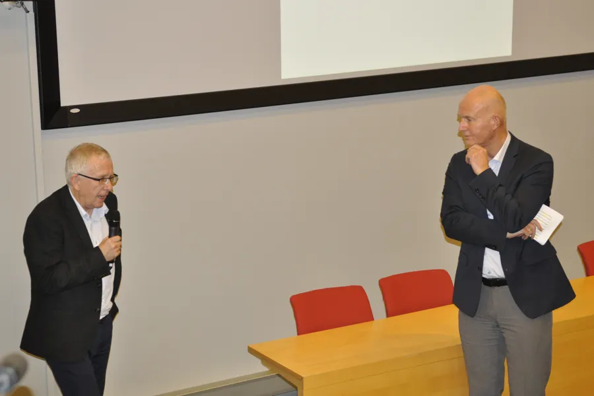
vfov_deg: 16.6
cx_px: 297
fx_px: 1361
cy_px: 198
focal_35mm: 82
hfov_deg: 24.6
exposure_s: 1/60
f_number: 4
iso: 800
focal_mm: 55
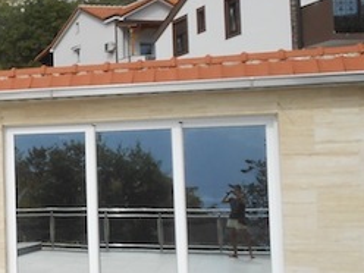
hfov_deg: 19.7
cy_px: 141
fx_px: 883
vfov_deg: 17.6
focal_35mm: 84
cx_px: -205
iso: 80
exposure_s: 1/1000
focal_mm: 4.6
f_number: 3.5
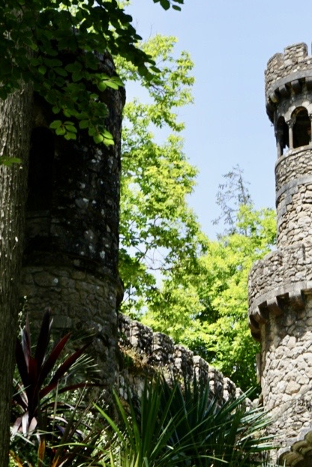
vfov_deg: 18.7
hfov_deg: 12.4
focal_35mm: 109
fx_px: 1415
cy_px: 300
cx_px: 337
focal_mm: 42
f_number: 9
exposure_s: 1/100
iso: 100
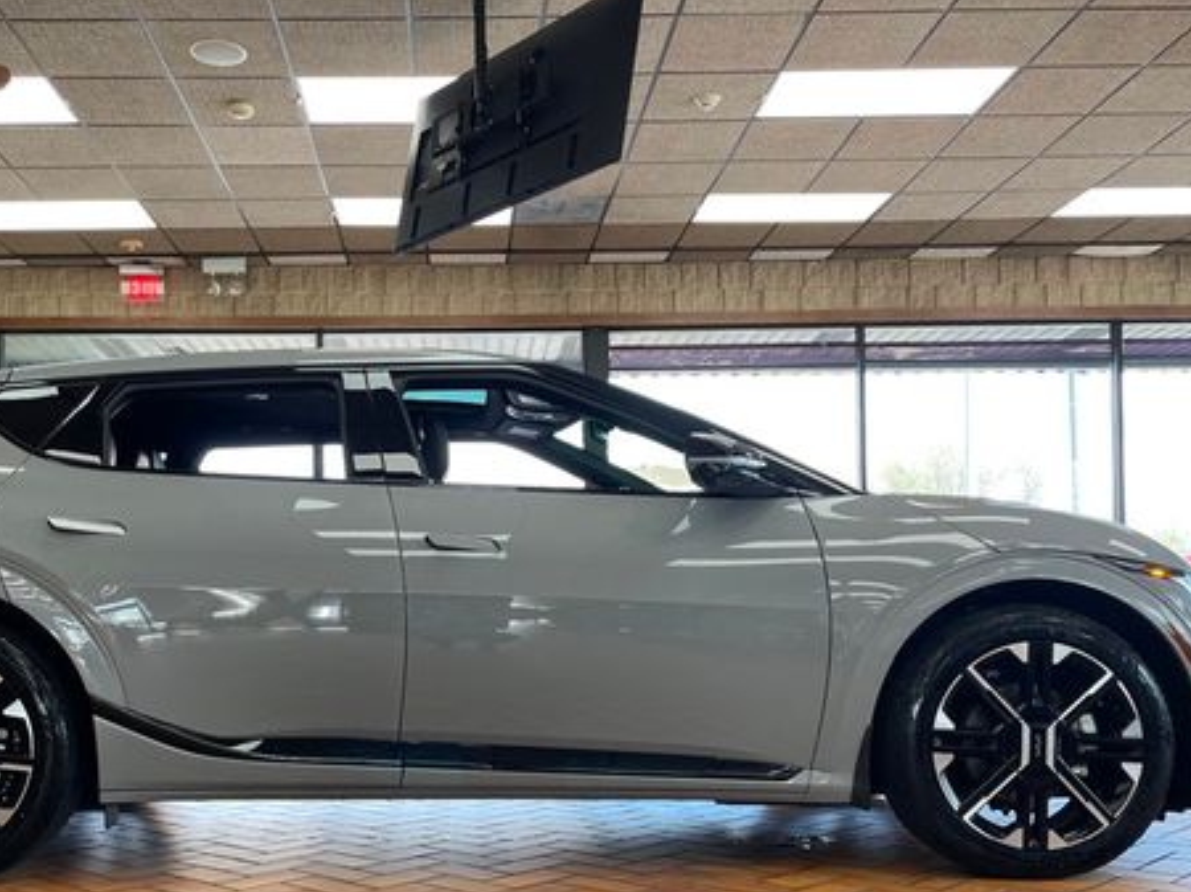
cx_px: 450
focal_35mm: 37
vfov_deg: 38.1
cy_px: 614
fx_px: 1272
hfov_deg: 49.7
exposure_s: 1/120
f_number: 1.6
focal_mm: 4.2
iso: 50
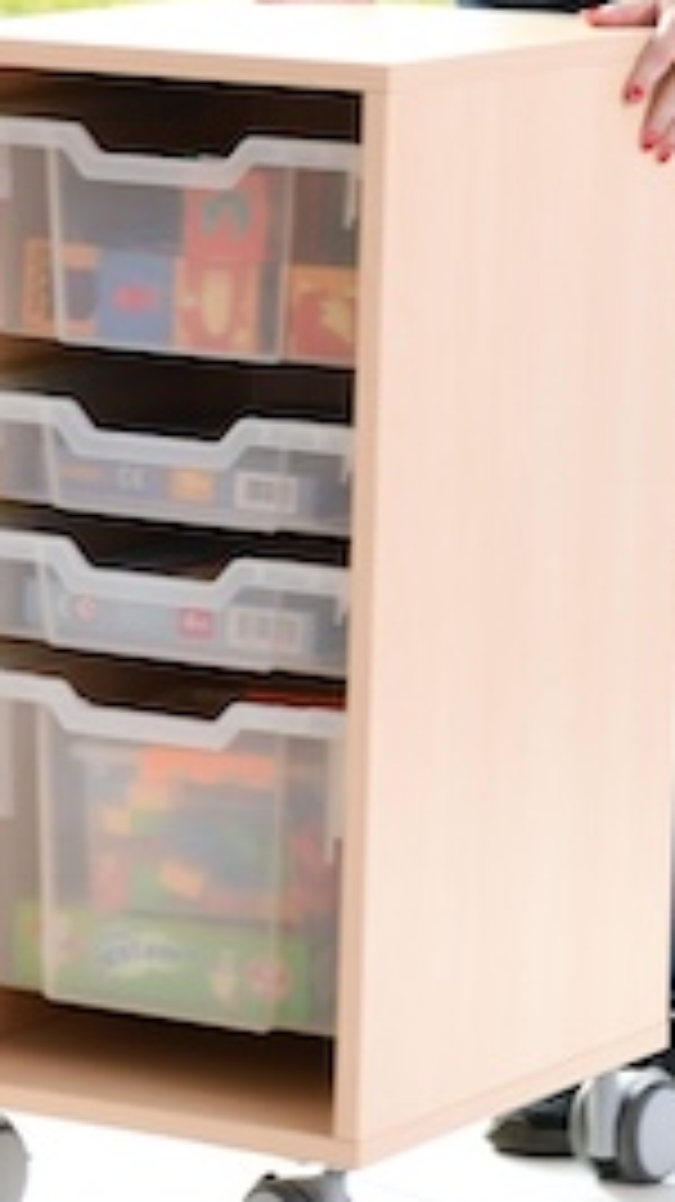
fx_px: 7262
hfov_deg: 5.2
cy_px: 106
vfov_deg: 9.4
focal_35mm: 228
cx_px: -572
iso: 64
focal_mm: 58
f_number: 5.6
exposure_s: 1/60
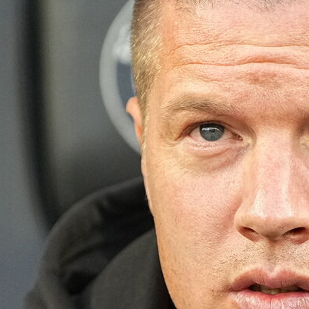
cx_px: 261
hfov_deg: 2.4
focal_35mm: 722
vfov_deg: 2.4
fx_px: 7292
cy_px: 324
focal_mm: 178
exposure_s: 1/1250
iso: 2500
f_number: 3.2
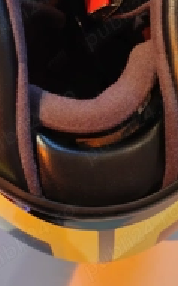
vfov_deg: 32.6
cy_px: 36
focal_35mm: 60
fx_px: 467
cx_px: 79
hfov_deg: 21.6
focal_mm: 5.52
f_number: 1.95
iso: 640
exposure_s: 1/100
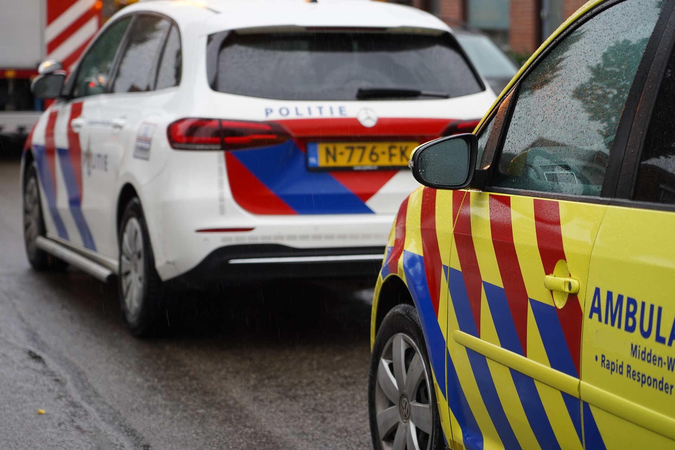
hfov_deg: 19.5
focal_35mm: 105
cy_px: 225
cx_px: 338
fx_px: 1969
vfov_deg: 13.0
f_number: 4
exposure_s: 1/160
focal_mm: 105
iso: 320
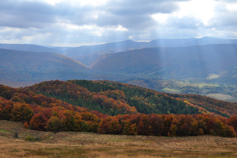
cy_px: 79
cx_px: 118
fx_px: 296
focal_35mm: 45
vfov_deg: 29.8
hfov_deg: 43.7
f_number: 10
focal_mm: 30
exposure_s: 1/400
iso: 400
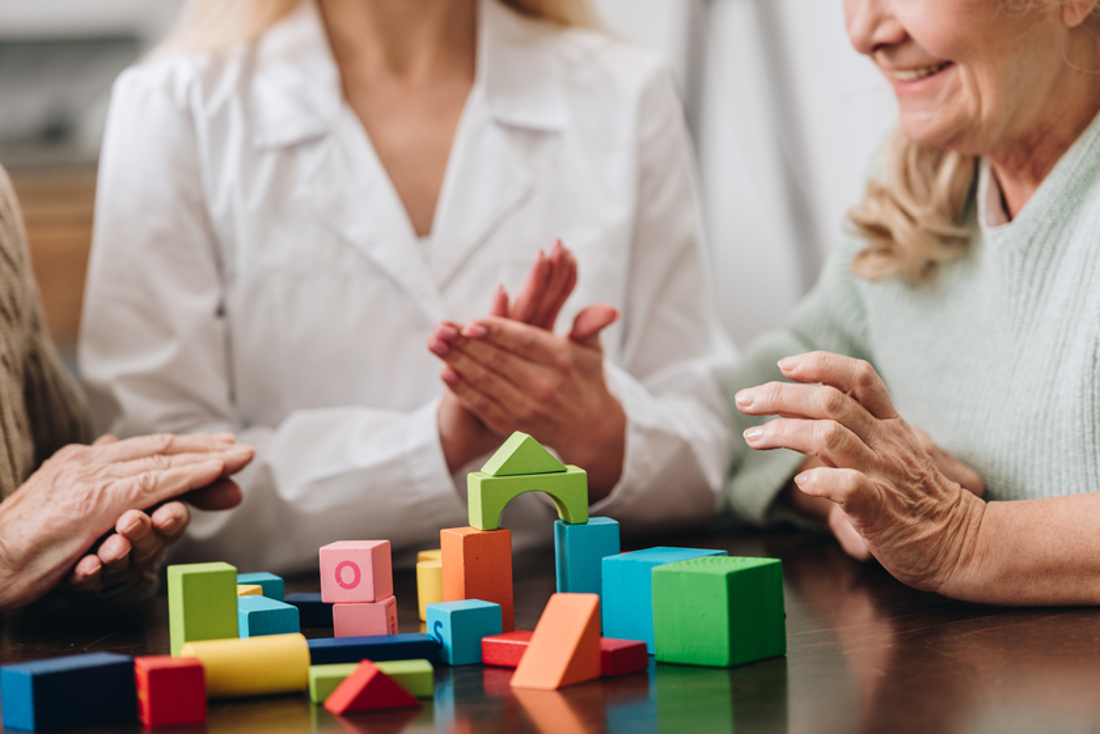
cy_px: 367
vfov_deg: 9.5
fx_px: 4433
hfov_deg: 14.1
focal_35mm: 145
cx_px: 550
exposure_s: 1/200
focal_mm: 145
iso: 100
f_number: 3.2
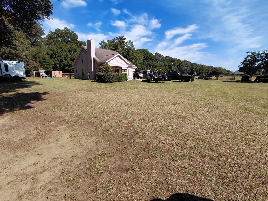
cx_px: 134
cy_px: 100
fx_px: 124
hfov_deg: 94.5
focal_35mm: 16
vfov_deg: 78.1
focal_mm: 1.64
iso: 40
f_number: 2.2
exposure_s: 1/1742
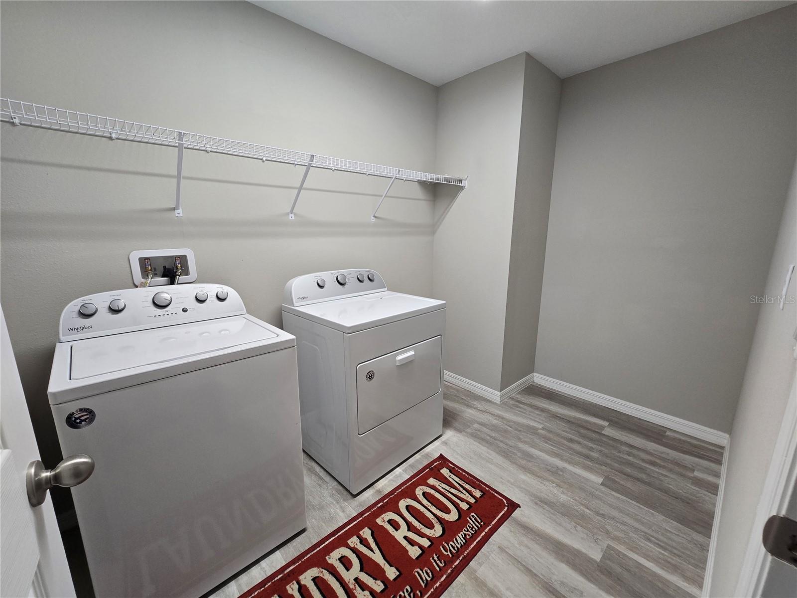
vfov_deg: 89.9
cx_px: 398
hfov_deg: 106.2
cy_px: 299
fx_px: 299
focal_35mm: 13
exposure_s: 1/60
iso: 100
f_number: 2.2
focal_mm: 2.2
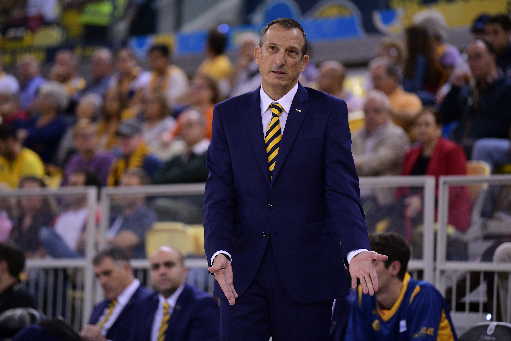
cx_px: 256
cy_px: 170
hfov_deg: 12.1
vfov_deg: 8.1
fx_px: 2413
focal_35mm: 170
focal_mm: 170
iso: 1250
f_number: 2.8
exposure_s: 1/800
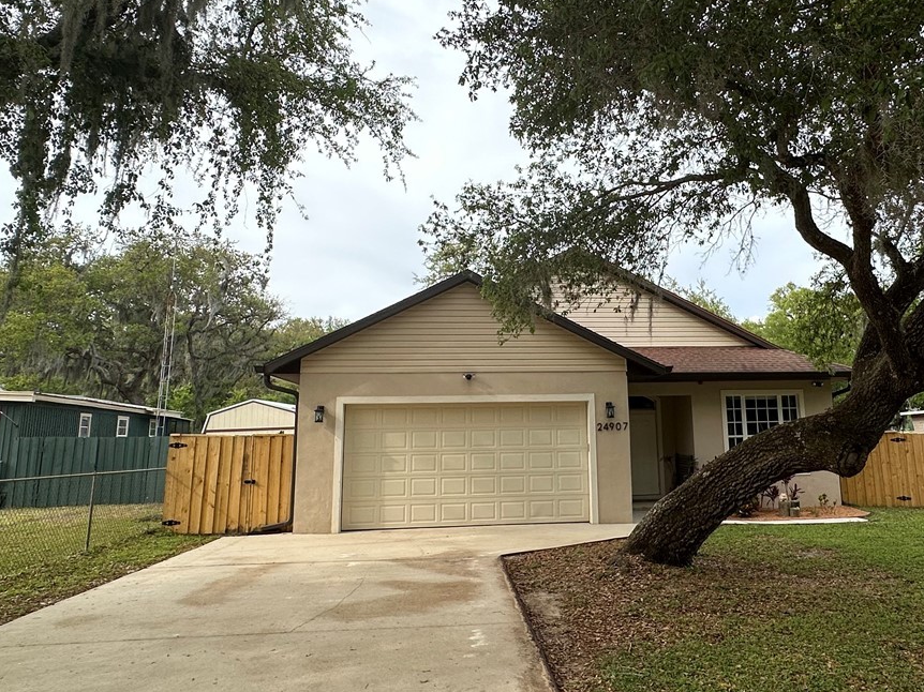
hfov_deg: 66.7
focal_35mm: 26
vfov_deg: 52.9
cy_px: 307
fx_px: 694
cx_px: 549
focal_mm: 2.22
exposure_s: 1/1221
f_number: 2.2
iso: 40
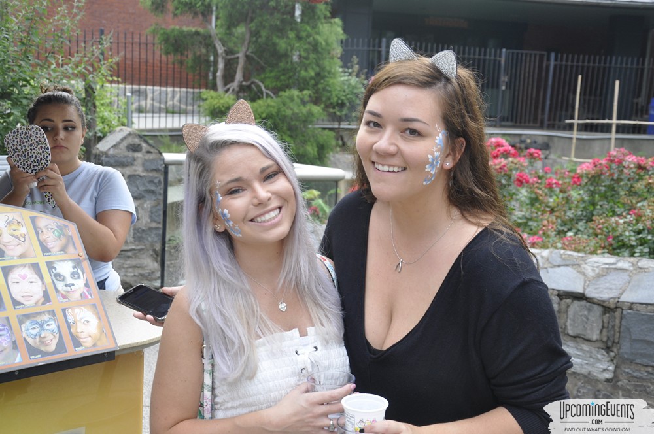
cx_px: 327
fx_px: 953
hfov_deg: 37.9
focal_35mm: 52
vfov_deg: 25.7
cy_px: 217
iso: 400
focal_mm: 35
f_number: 7.1
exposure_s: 1/50
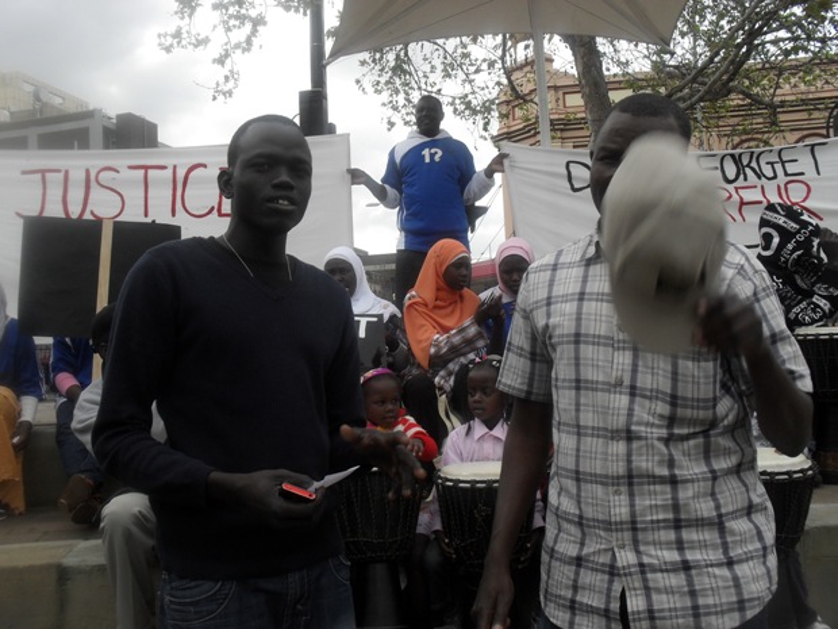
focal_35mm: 35
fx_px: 847
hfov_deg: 52.6
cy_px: 314
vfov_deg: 40.7
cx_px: 419
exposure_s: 1/125
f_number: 8.4
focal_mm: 6.3
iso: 100
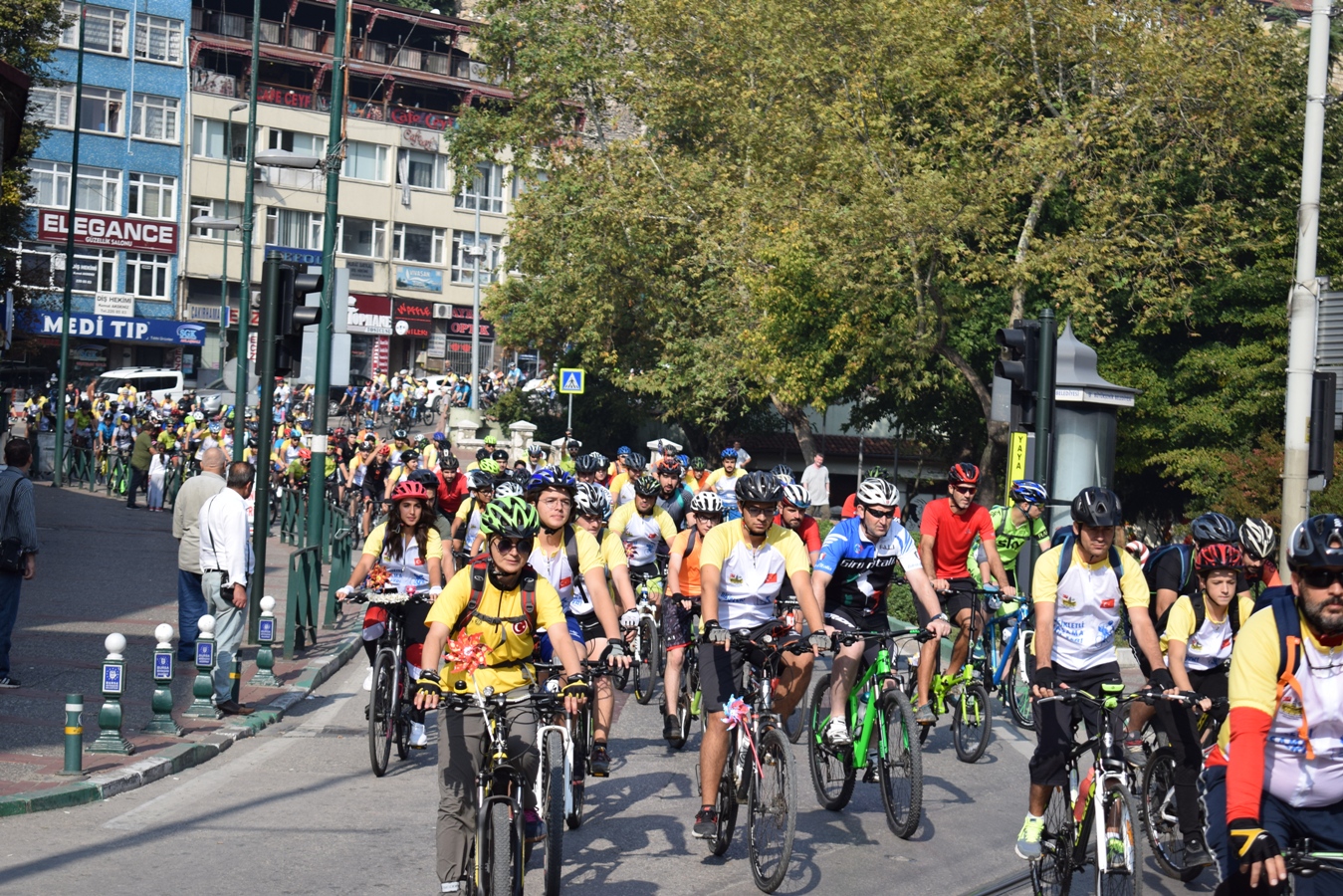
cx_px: 672
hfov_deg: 26.0
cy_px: 448
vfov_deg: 17.5
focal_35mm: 78
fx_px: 2910
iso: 400
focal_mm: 52
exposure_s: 1/1600
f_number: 6.3
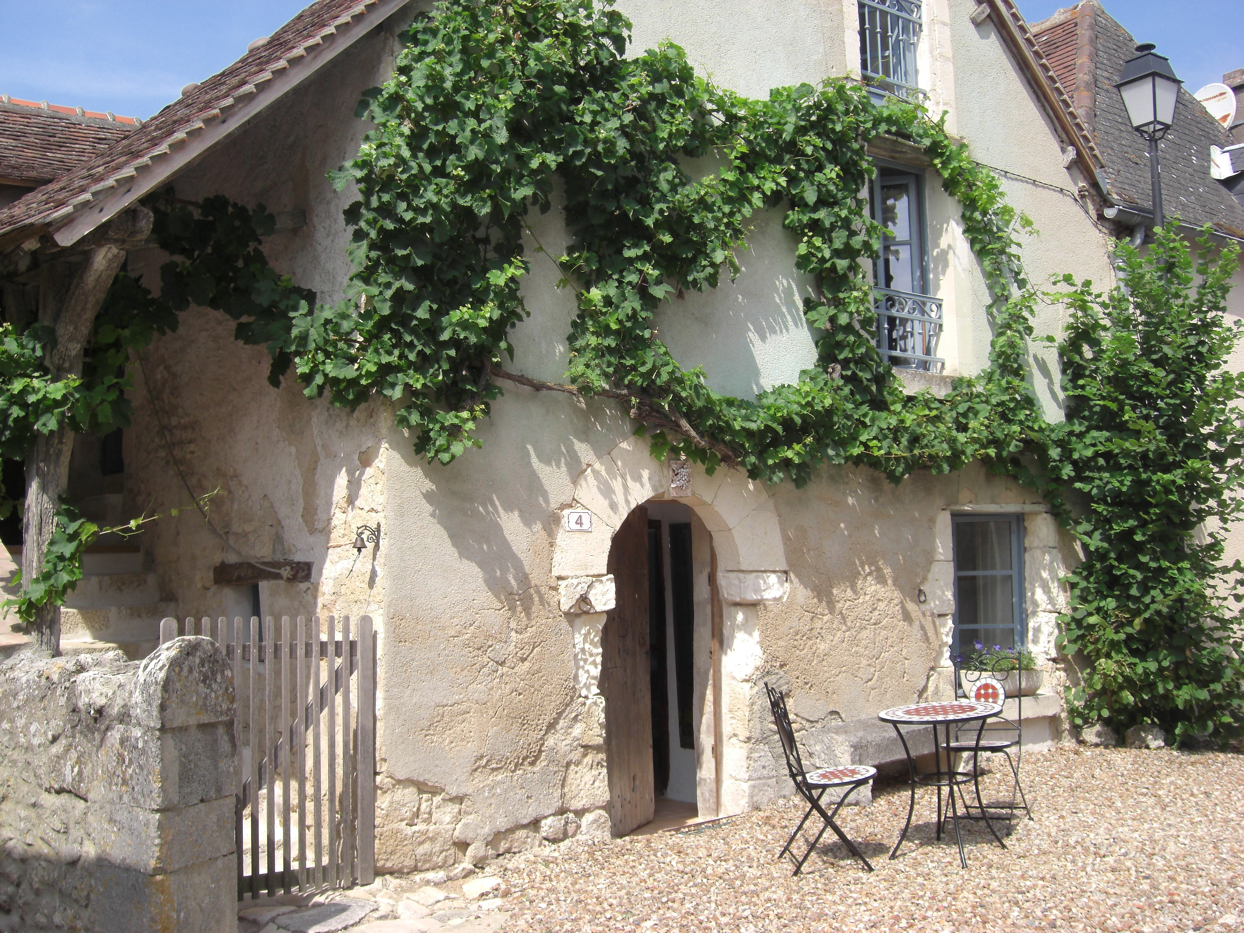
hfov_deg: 49.0
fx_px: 1366
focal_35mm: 38
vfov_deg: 37.7
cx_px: 622
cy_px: 466
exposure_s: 1/640
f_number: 4
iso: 80
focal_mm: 7.9
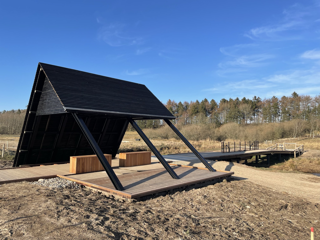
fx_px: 240
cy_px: 120
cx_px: 160
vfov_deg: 53.1
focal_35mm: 26
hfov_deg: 67.3
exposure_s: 1/2174
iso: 32
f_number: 1.6
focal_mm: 4.2
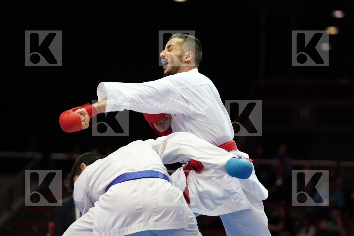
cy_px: 118
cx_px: 177
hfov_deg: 10.9
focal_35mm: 189
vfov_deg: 7.3
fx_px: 1858
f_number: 2.8
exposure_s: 1/1000
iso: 4000
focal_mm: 126
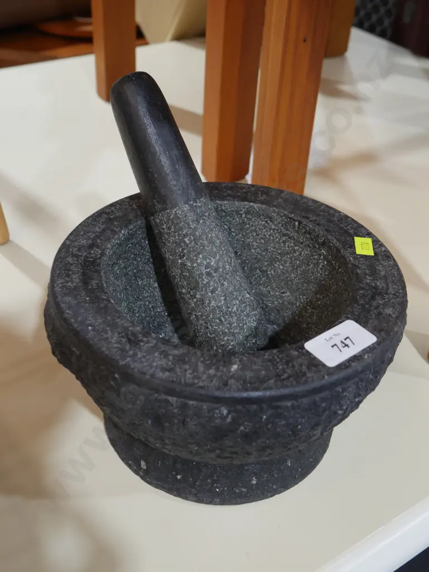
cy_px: 286
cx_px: 214
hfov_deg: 36.0
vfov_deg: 46.8
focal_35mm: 40
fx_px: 660
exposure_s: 1/60
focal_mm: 20
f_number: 4.4
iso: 1000
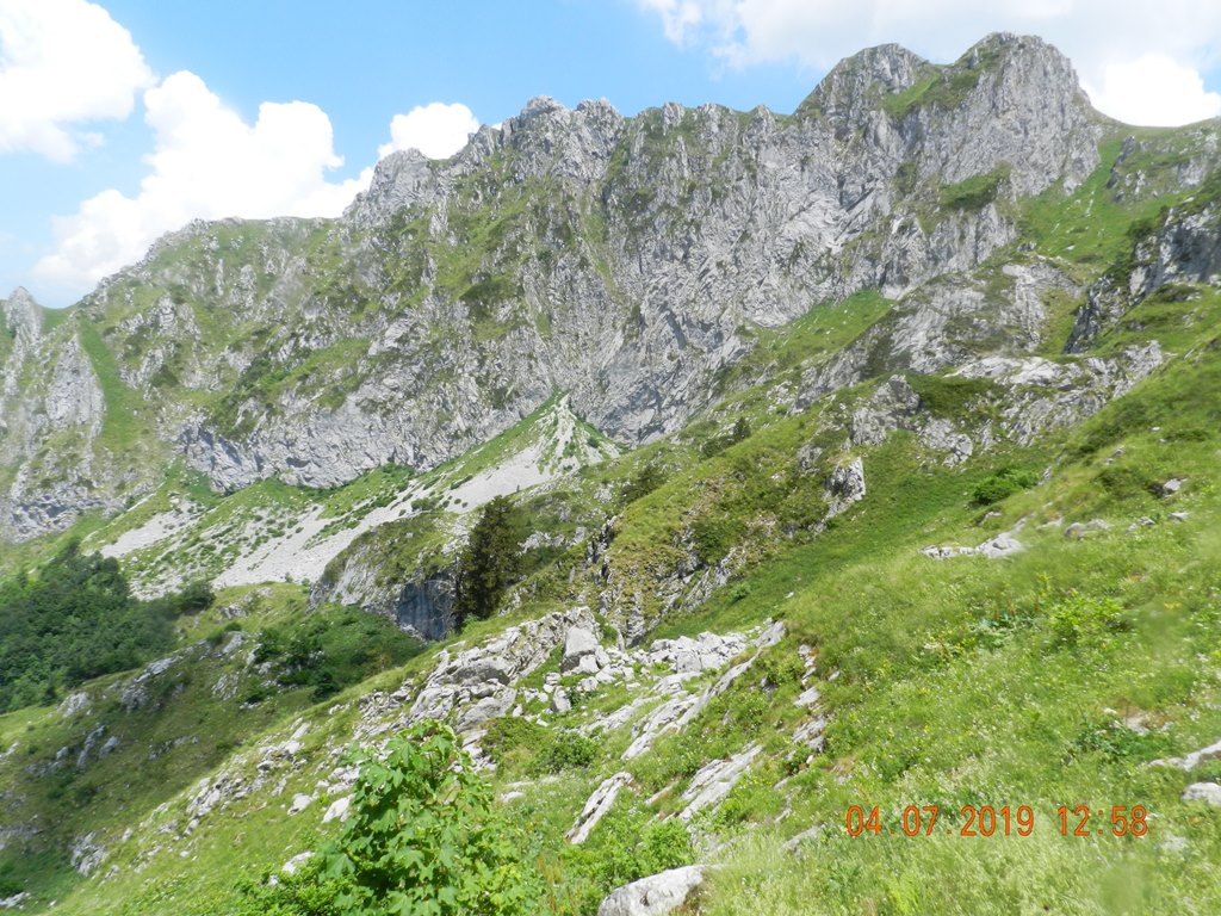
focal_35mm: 23
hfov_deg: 73.9
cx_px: 610
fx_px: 811
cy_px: 458
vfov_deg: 58.9
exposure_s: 1/800
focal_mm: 4
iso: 160
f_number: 4.5
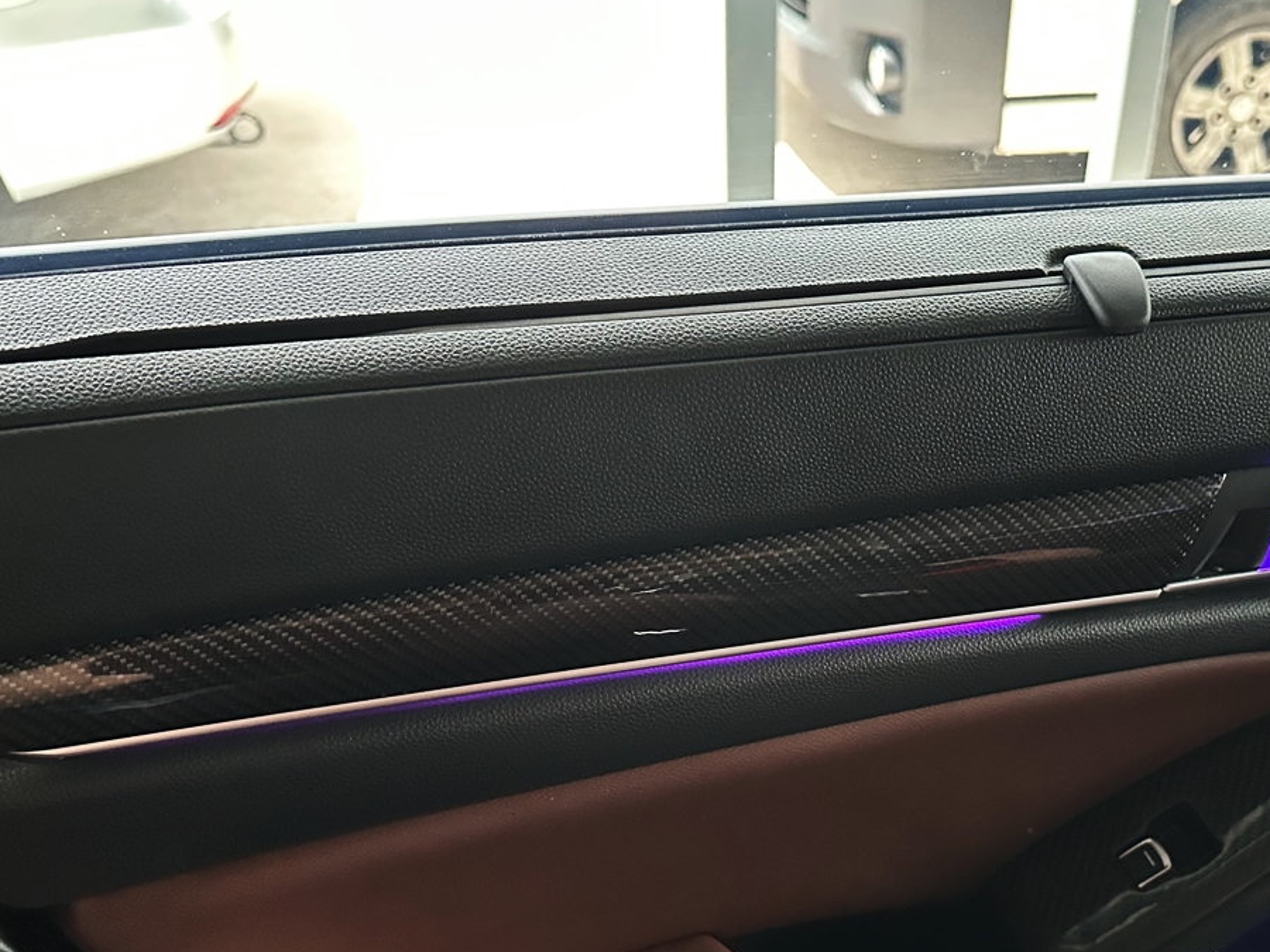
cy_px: 645
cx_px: 855
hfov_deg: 46.0
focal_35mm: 40
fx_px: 1468
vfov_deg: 35.6
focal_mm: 6.86
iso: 640
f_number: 1.78
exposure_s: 1/60
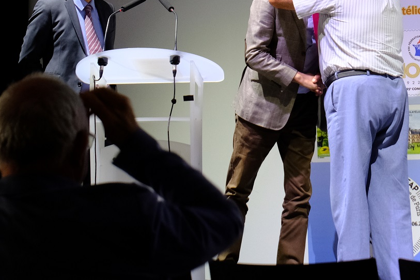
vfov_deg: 10.1
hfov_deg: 15.2
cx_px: 350
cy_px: -36
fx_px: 1563
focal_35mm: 134
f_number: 5.6
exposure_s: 1/45
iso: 1600
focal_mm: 36.6
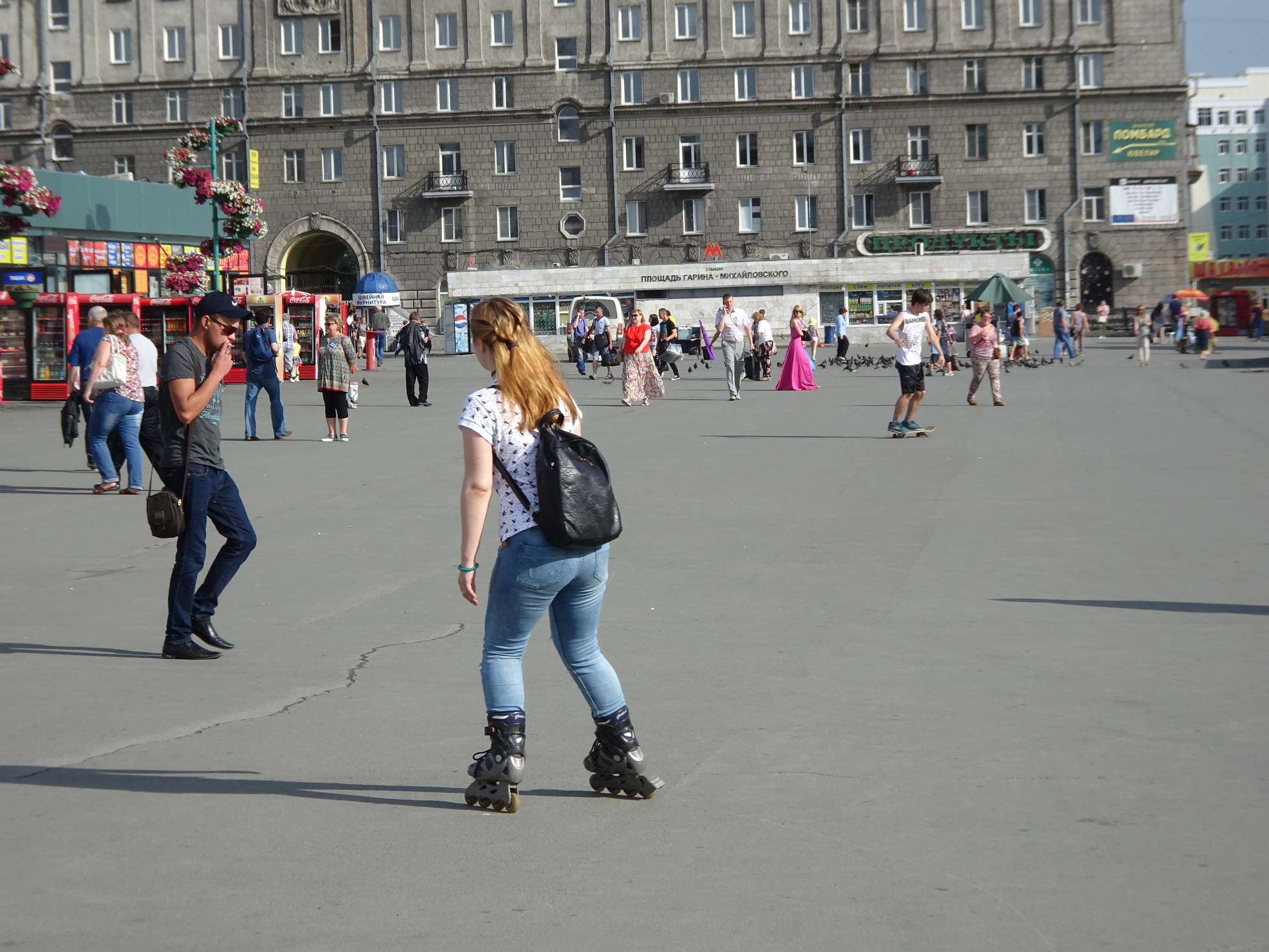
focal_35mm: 93
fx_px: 3410
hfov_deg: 21.1
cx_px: 634
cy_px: 476
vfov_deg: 15.9
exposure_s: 1/500
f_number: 5
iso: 80
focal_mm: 15.92
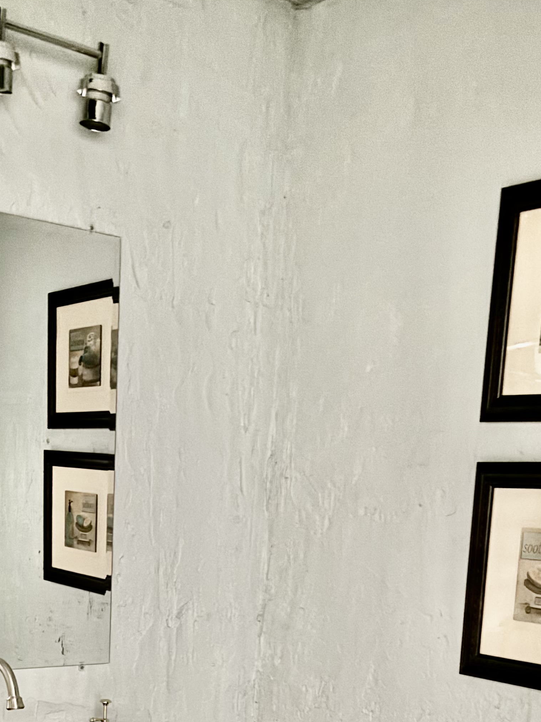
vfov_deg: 33.8
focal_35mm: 52
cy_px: 712
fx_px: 1084
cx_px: 220
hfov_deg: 28.0
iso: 1000
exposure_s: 1/9
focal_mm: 5.96
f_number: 1.6
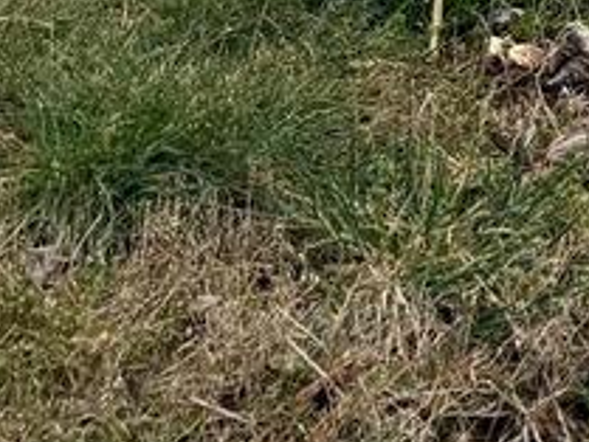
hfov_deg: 11.7
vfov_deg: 7.5
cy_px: -1056
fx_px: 2809
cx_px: 702
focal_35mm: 165
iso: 80
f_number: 1.78
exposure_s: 1/4405
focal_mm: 6.76
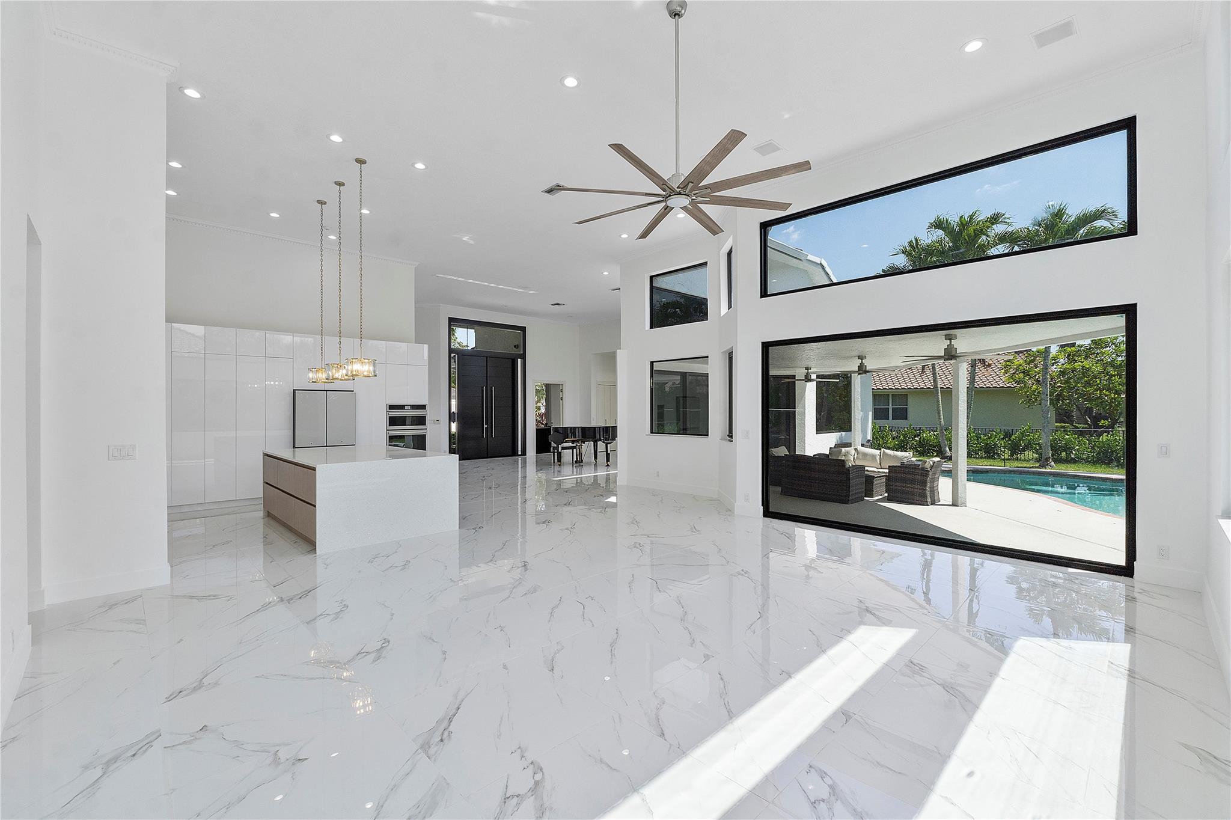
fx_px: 513
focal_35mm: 15
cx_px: 616
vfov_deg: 77.3
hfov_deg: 100.4
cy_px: 410
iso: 160
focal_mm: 10
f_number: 11
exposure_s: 1/80
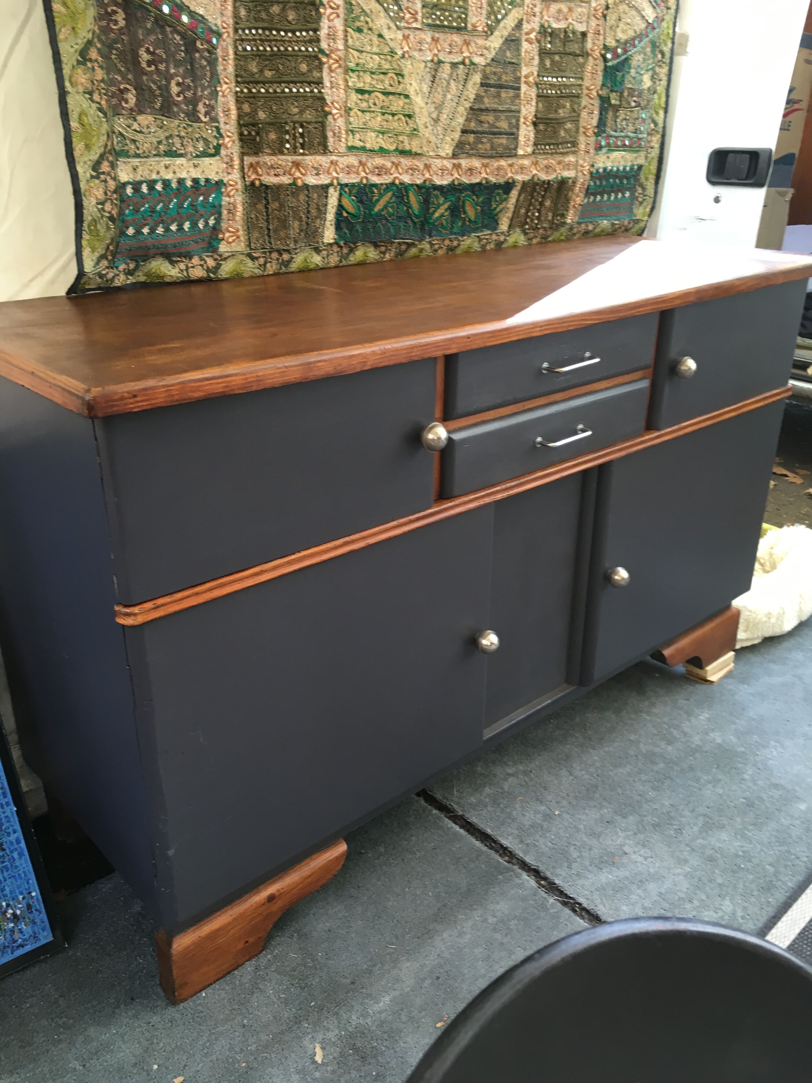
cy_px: 542
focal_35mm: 29
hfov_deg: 48.2
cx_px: 406
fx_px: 907
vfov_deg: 61.7
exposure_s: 1/33
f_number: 2.2
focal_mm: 4.15
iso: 80
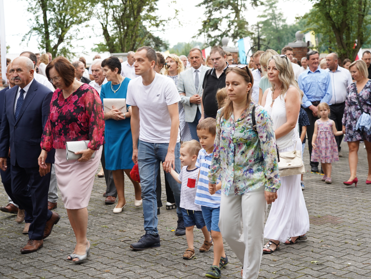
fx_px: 686
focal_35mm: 64
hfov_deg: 30.3
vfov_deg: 22.9
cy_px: 139
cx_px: 178
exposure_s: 1/100
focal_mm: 59
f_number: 4
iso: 250
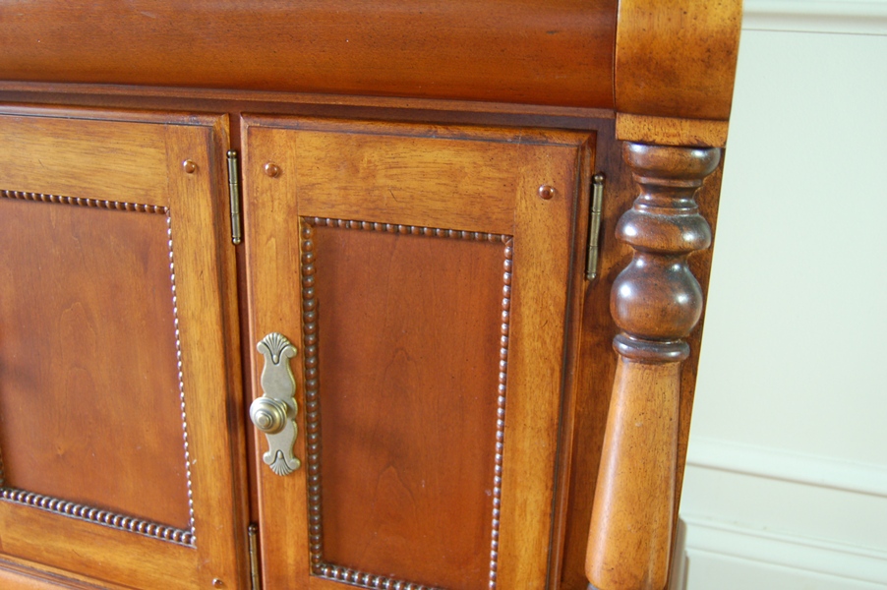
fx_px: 849
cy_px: 295
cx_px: 444
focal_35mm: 34
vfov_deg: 38.3
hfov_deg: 55.1
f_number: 3.8
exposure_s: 1/10
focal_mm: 23
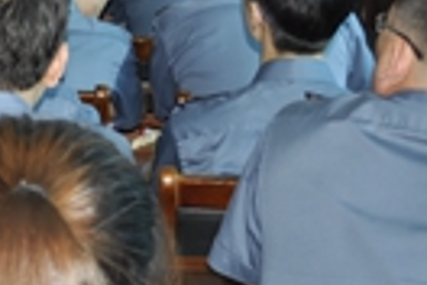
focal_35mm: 181
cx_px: -220
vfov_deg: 7.6
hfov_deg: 10.9
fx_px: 2148
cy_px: 76
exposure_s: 1/60
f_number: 4.5
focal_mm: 29
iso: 250
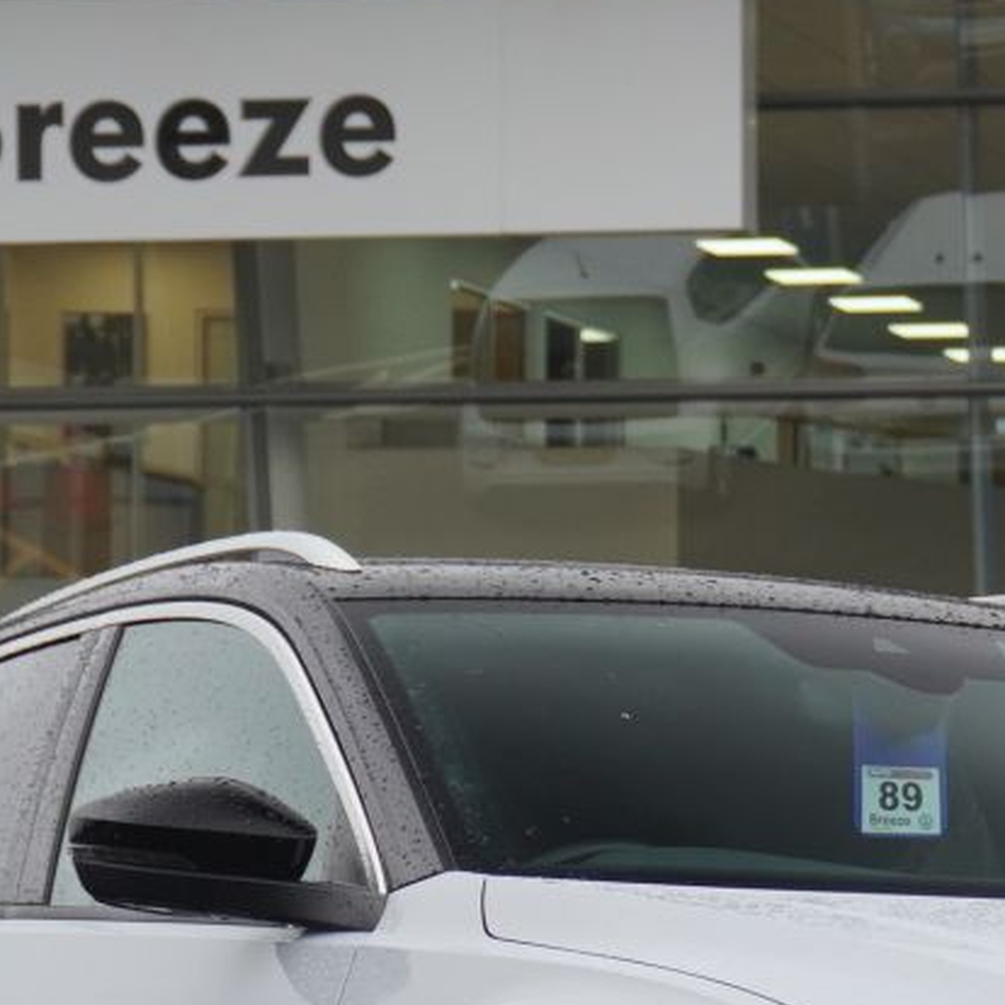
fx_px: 6142
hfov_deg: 9.3
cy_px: 1105
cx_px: 1027
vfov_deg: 9.3
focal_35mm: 187
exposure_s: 1/160
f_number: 5.6
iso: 500
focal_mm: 38
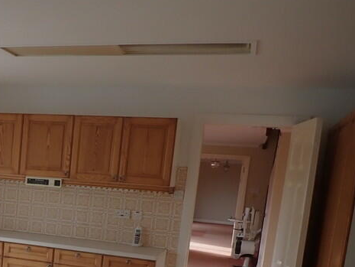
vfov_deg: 25.3
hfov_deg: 31.9
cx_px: -8
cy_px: 265
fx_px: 564
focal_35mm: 55
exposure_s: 1/125
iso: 125
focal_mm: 4.5
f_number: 2
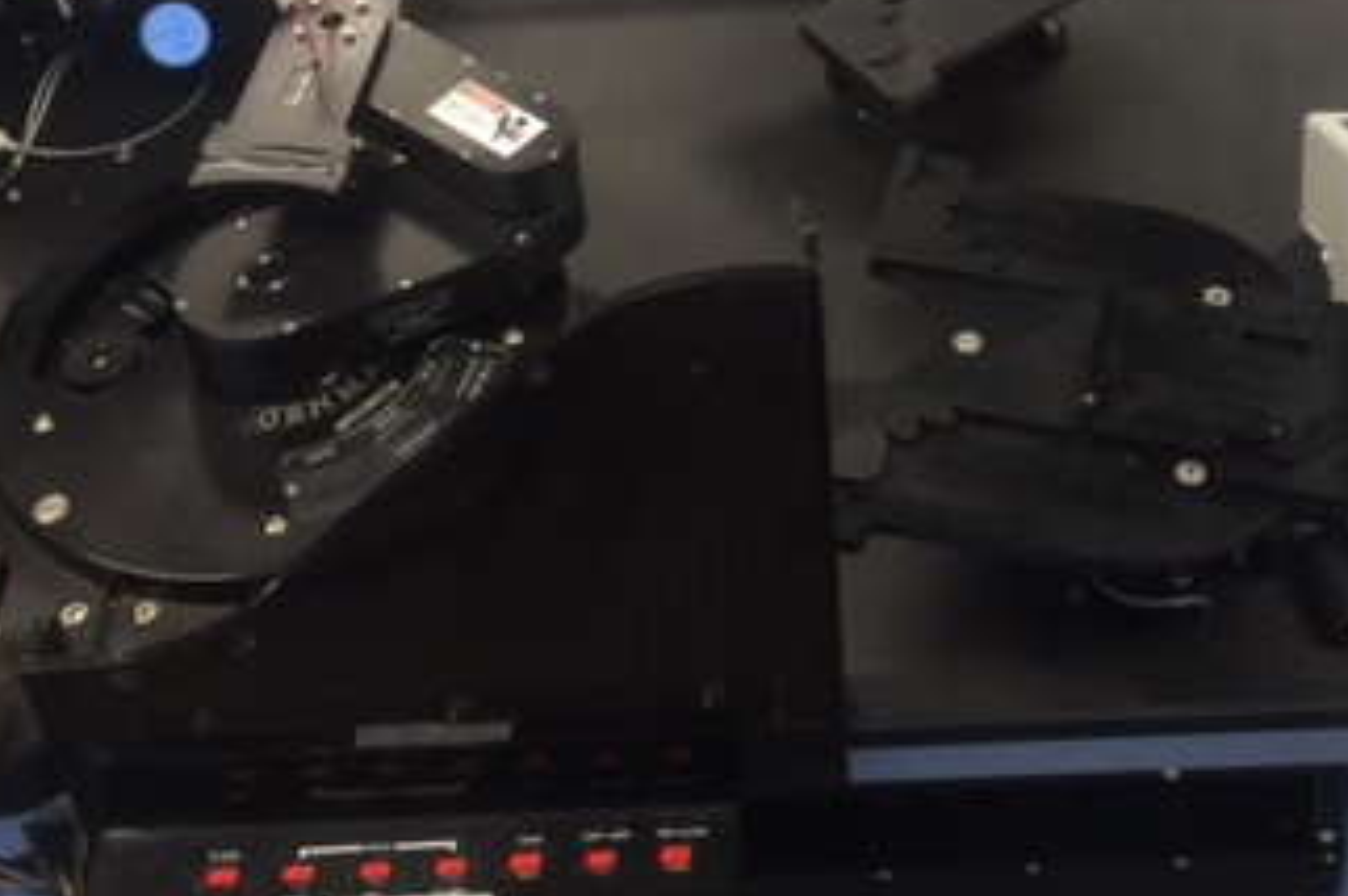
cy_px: 4
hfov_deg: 33.2
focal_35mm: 60
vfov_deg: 21.8
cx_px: 892
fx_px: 2244
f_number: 2.2
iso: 50
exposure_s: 1/17
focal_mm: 4.15
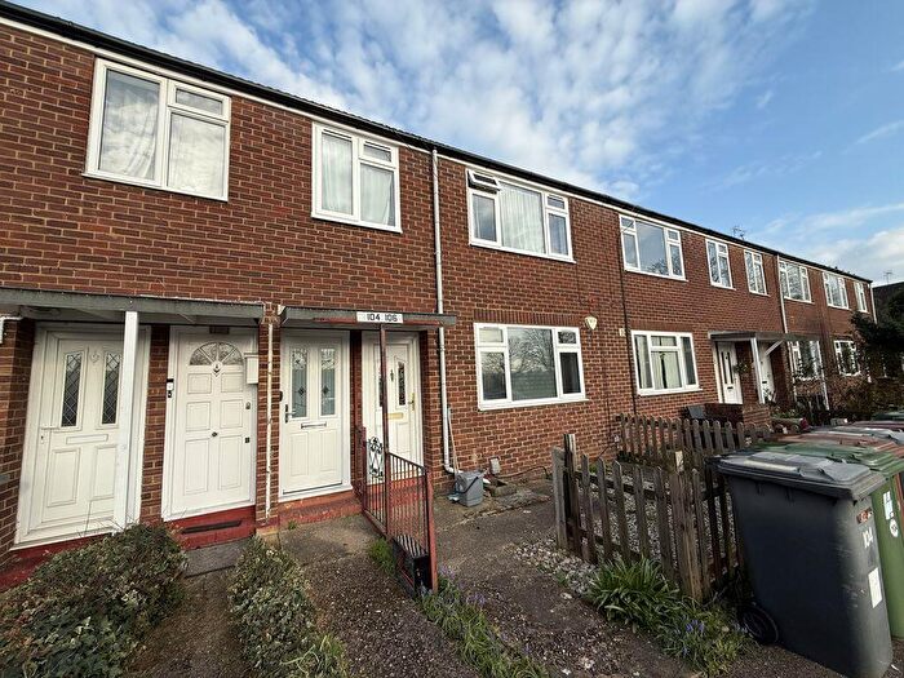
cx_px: 452
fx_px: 366
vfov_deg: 85.7
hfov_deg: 102.1
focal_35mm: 14
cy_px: 339
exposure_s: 1/955
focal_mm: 2.22
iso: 50
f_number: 2.2
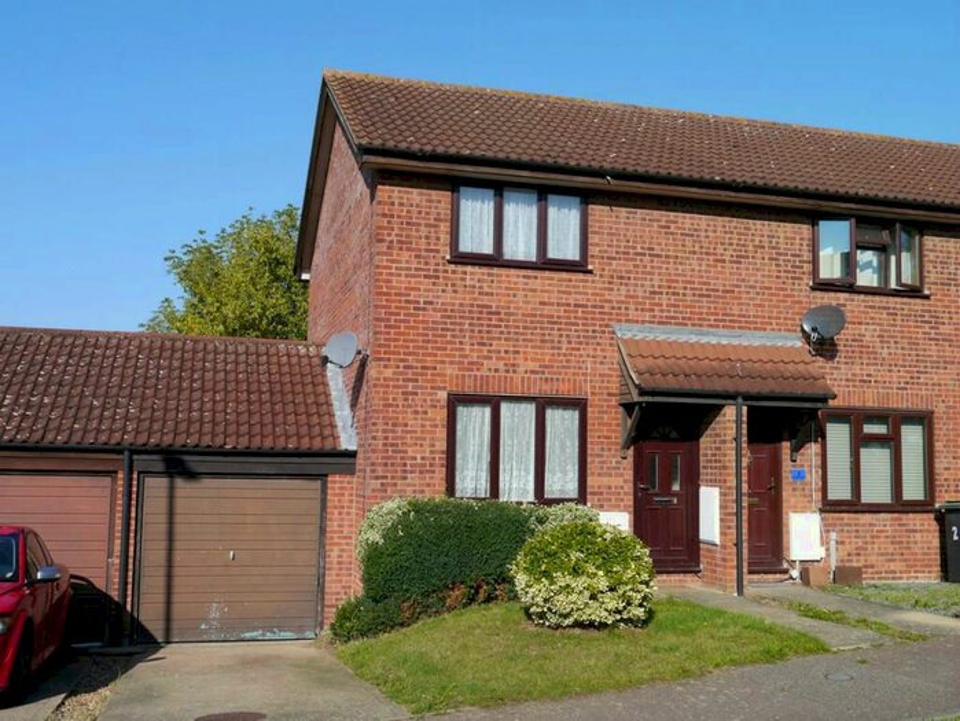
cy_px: 360
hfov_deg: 49.0
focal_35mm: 38
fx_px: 1054
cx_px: 480
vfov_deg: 37.8
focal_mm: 19
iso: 160
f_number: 9
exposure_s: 1/400
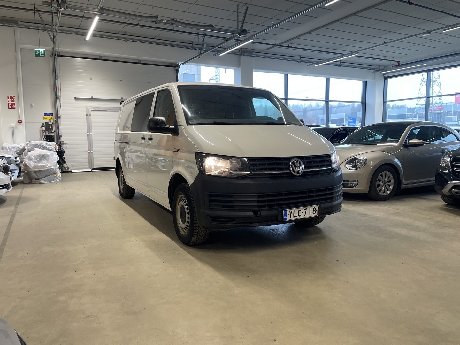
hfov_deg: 67.3
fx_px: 346
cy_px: 172
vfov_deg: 53.1
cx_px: 230
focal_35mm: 26
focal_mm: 4.2
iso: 80
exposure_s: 1/100
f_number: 1.6
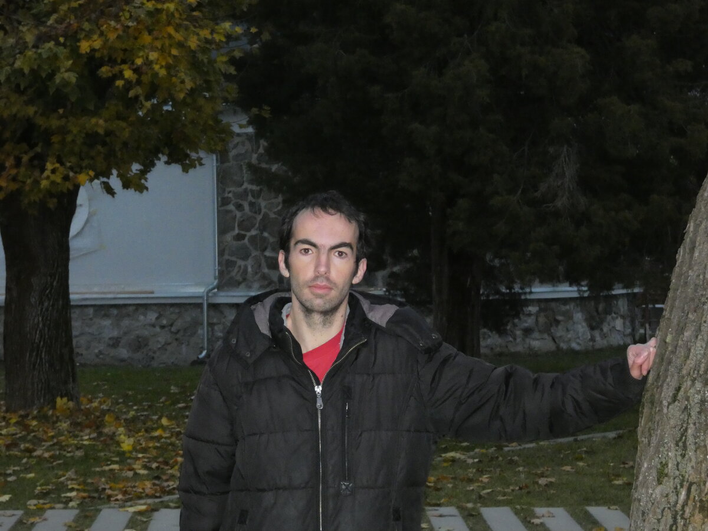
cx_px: 354
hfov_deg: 17.9
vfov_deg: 13.5
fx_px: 2250
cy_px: 266
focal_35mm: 110
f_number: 5
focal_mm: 19.7
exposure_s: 1/60
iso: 1250
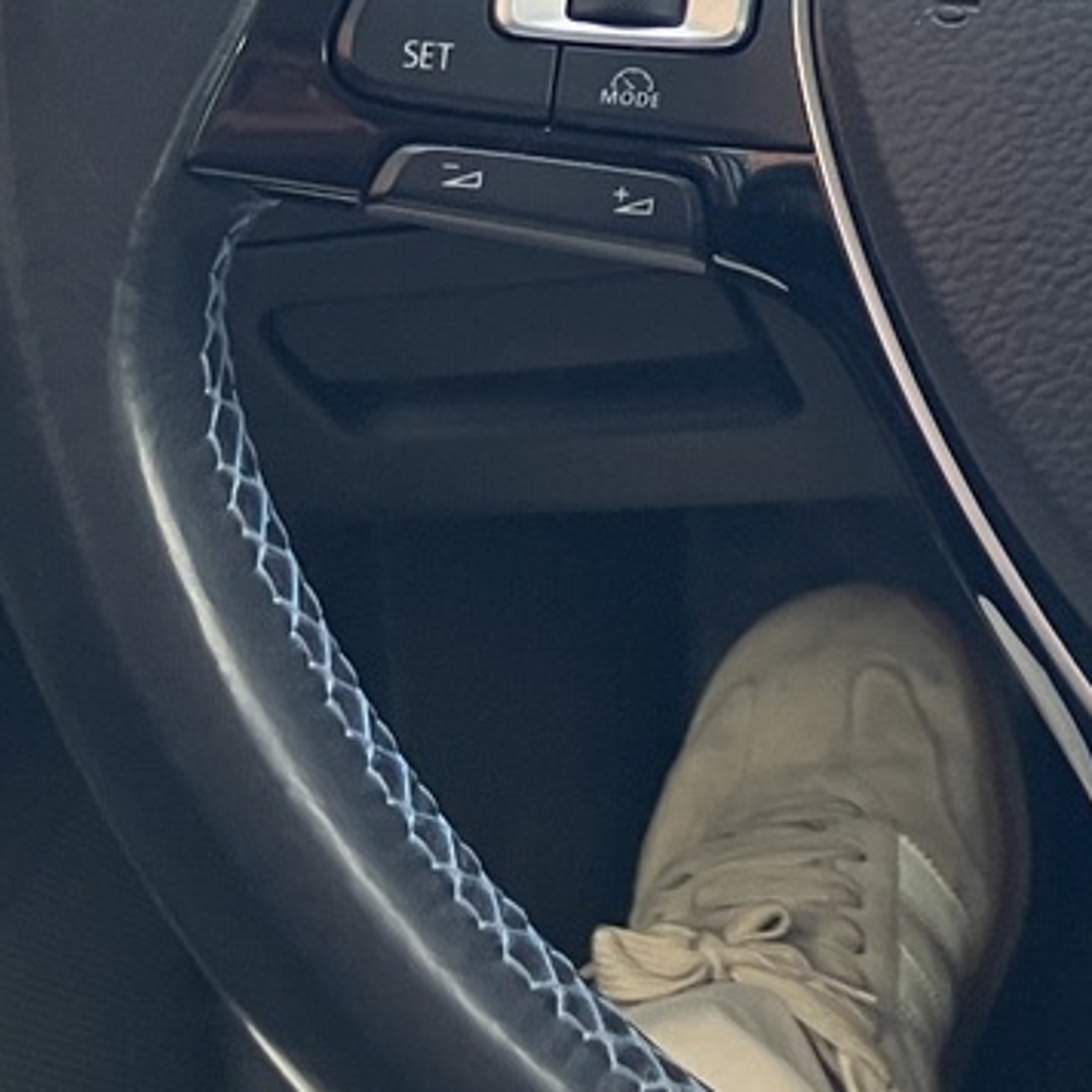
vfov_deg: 16.7
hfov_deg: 15.9
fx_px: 3569
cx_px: 1656
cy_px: -196
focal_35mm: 100
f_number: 1.8
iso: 50
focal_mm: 3.99
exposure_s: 1/50
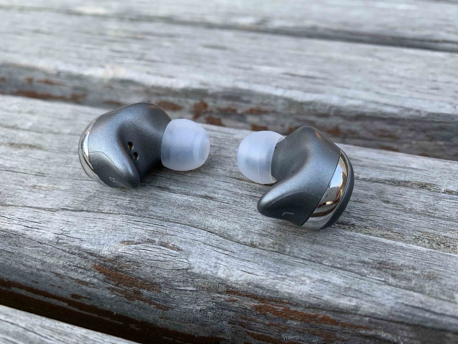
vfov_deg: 51.4
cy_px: 175
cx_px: 222
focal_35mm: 27
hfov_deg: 65.3
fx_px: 357
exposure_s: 1/121
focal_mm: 4.25
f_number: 1.8
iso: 80
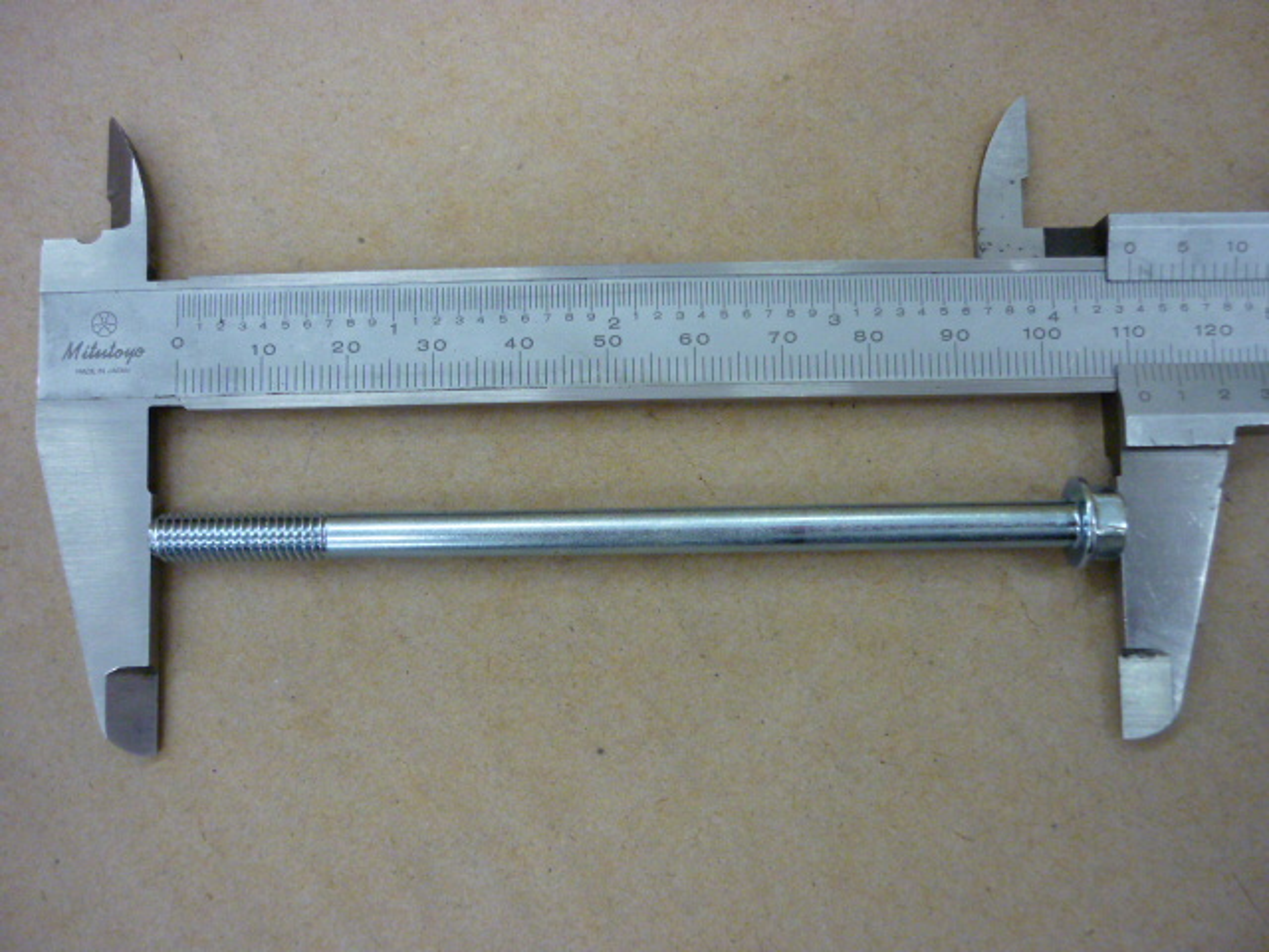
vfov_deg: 42.9
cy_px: 476
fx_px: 1210
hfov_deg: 55.4
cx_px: 634
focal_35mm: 33
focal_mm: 5.5
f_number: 2.8
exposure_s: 1/25
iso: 400
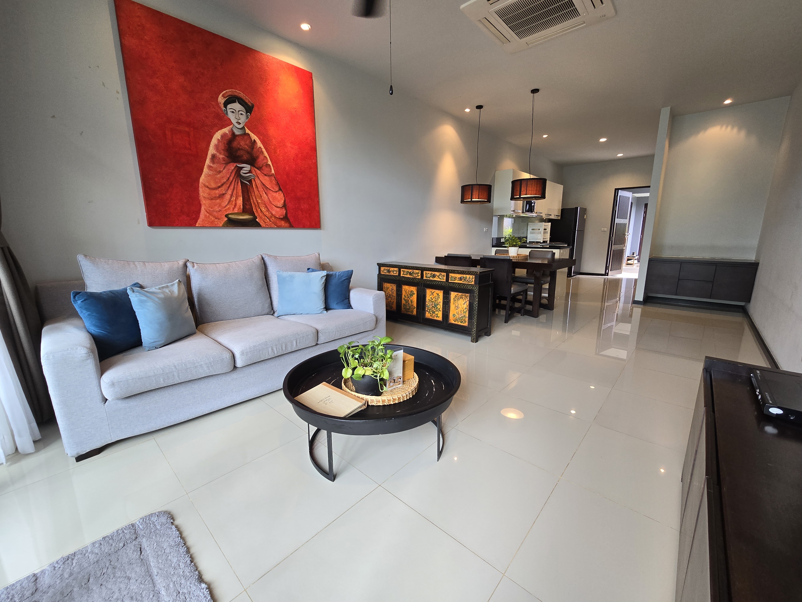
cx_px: 401
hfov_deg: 106.2
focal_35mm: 13
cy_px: 301
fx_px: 301
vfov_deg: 89.9
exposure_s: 1/50
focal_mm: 2.2
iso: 80
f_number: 2.2
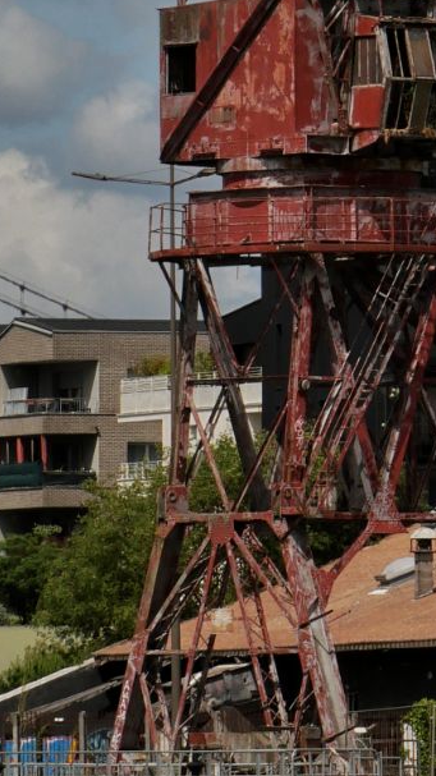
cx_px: 523
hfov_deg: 2.5
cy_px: -261
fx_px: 9834
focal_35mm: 478
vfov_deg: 4.5
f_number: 14
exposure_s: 1/400
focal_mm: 65
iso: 200
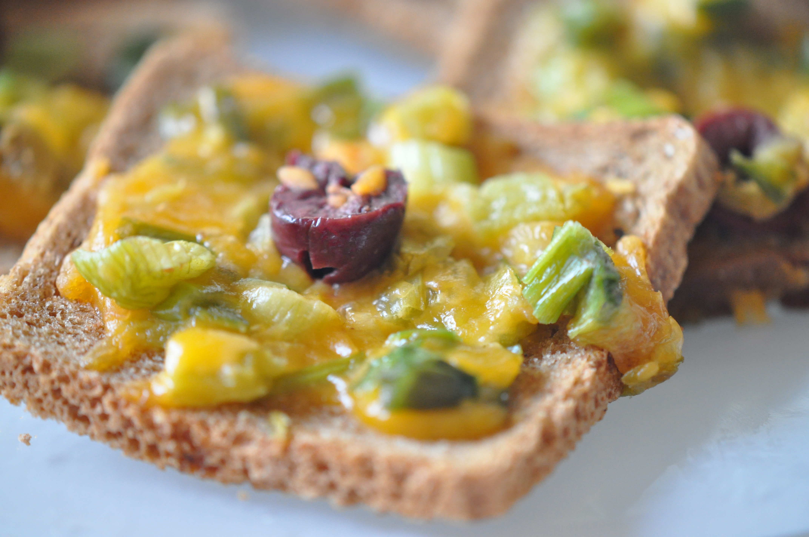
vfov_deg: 10.7
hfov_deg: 16.1
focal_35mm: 128
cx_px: 404
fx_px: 2862
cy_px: 268
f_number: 4
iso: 1400
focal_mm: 85
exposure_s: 1/125
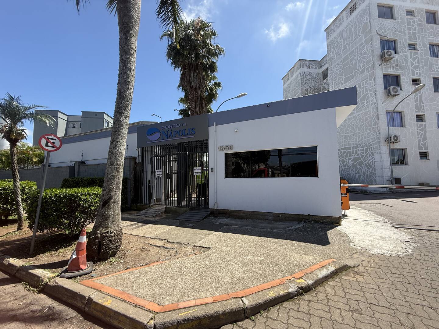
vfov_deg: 85.7
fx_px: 178
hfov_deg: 102.1
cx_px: 220
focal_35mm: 14
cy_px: 164
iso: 50
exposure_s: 1/830
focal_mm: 2.22
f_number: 2.2
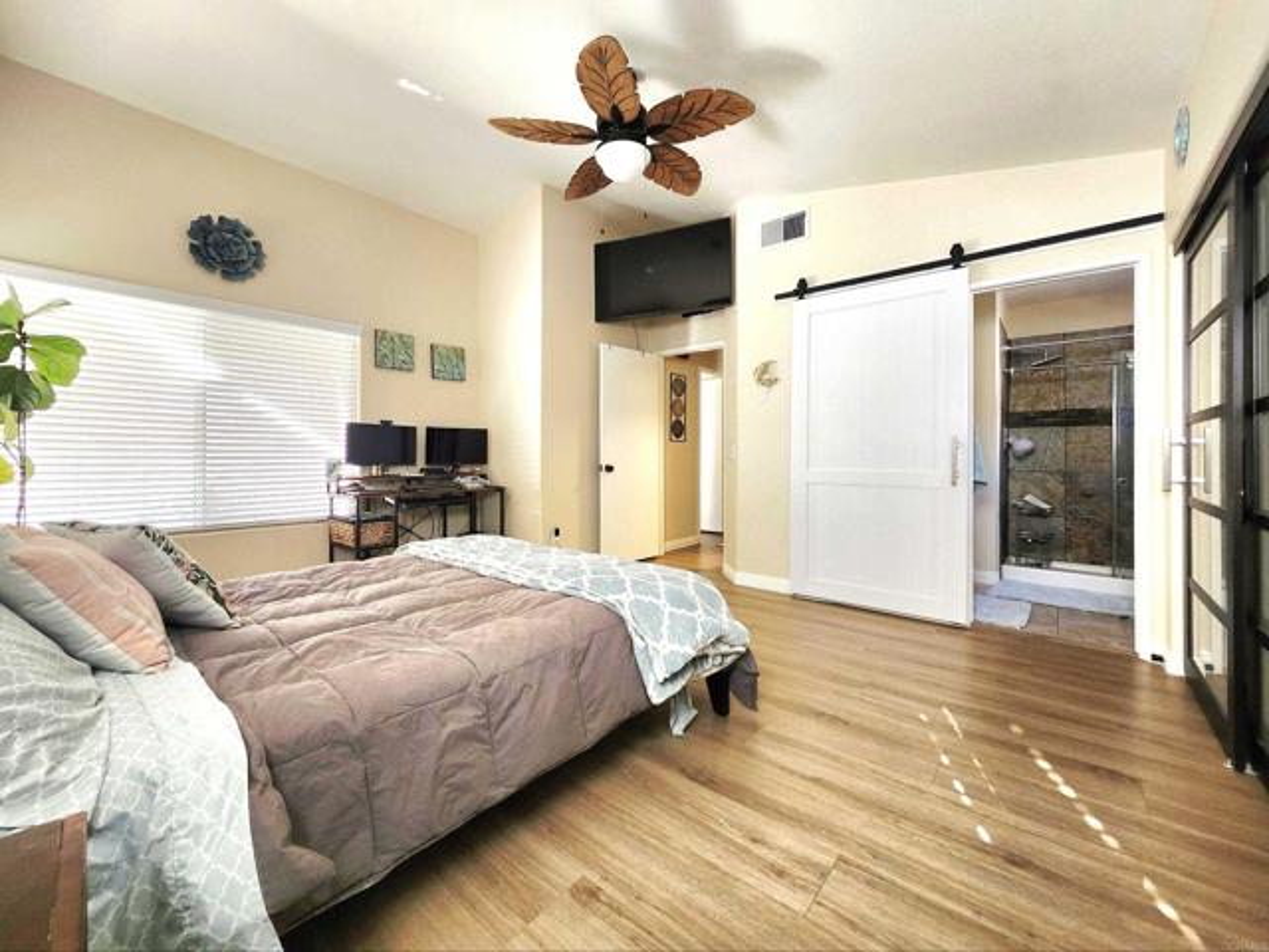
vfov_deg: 89.9
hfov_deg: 106.2
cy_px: 476
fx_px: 477
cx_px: 634
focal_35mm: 13
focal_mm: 1.74
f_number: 2.2
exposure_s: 1/60.2
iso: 160
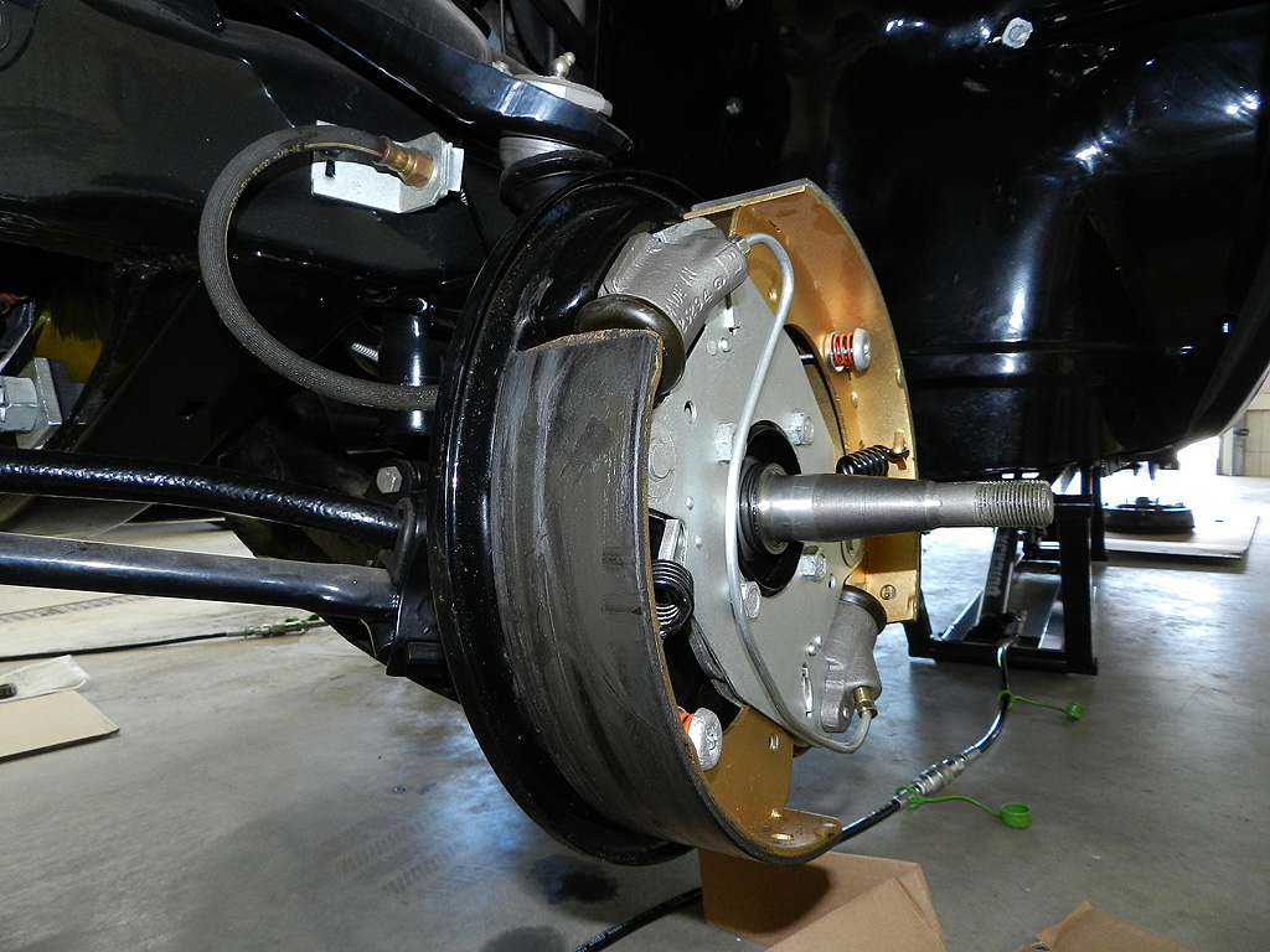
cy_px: 476
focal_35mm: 23
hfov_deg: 73.9
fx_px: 844
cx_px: 635
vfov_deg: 58.9
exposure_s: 1/30
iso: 200
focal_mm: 4
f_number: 3.4
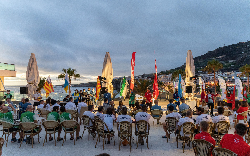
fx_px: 198
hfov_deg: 64.6
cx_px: 126
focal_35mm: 29
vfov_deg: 43.1
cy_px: 73
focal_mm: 28
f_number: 3.5
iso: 2500
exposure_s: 1/60
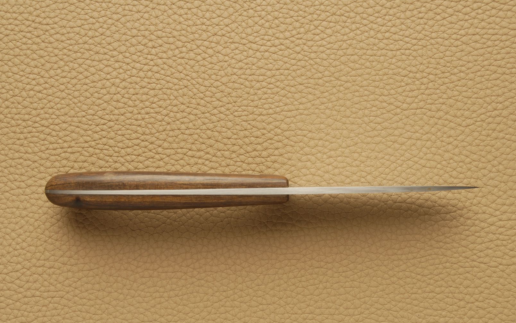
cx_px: 242
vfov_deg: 20.0
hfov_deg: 31.5
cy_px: 189
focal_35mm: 65
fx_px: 914
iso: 200
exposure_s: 1/10
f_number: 8
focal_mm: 38
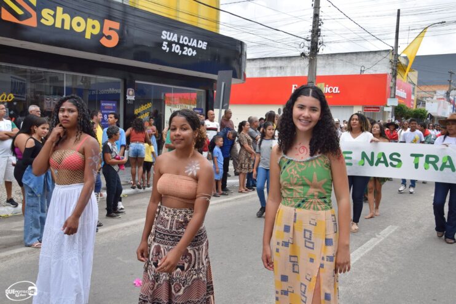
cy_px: 152
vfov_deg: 40.0
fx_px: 418
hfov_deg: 57.2
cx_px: 228
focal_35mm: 33
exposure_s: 1/320
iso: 200
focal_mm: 22
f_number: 9
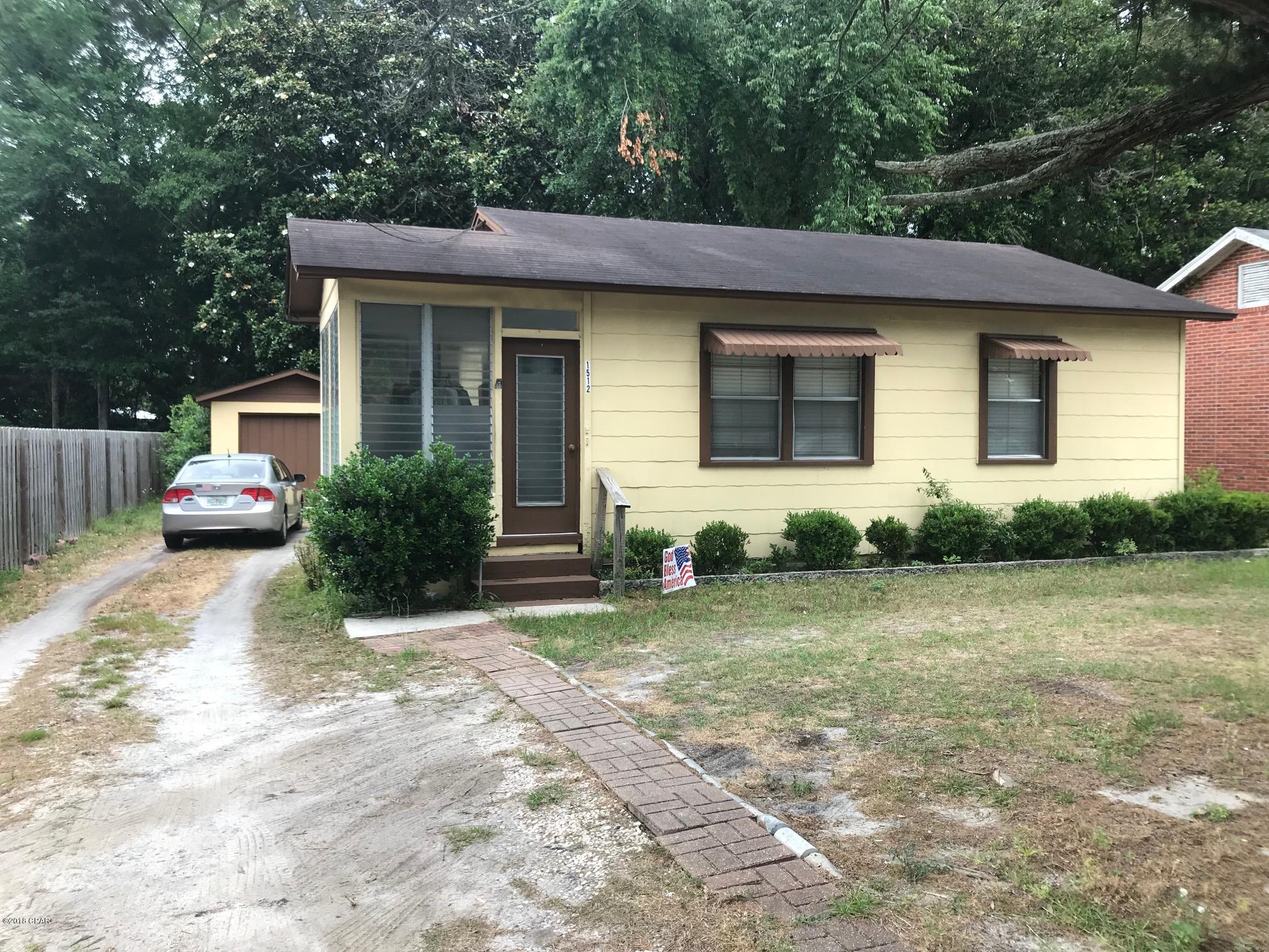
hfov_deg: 63.4
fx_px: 1026
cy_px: 476
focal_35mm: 28
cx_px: 634
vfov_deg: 49.7
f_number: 1.8
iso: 20
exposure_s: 1/252
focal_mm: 3.99
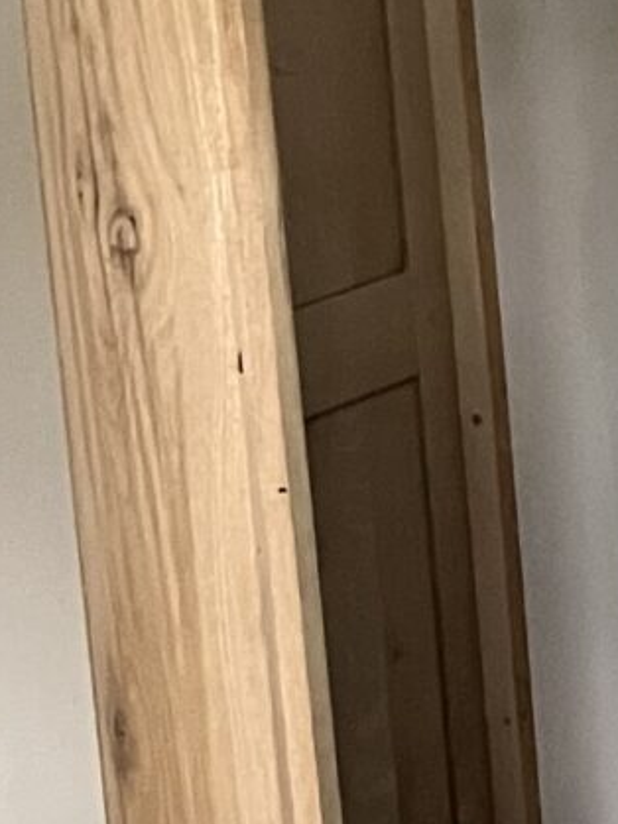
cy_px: 116
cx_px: 1553
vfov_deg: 11.5
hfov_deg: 7.9
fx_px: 4073
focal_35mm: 171
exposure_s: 1/60
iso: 320
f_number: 1.8
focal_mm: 3.99
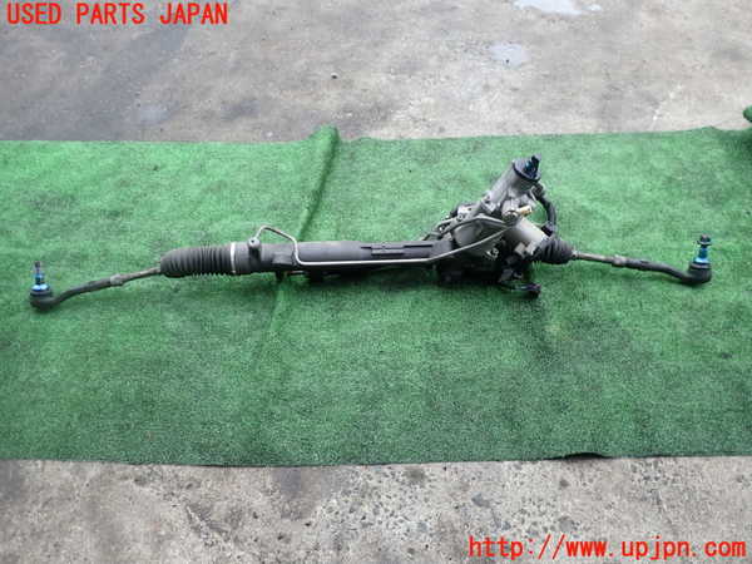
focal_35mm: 30
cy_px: 282
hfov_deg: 60.0
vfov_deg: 46.8
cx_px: 376
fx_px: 652
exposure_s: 1/160
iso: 100
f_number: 2.3
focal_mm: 5.4
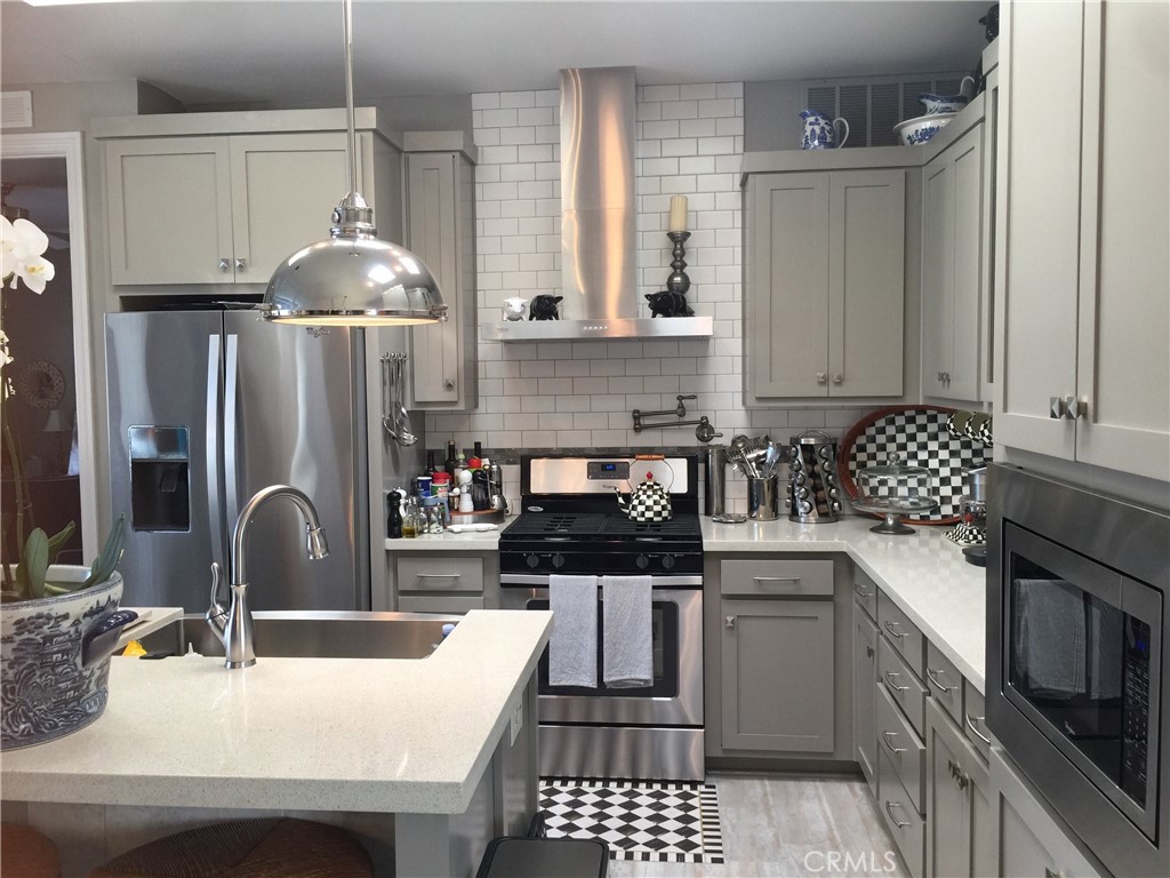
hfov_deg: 61.7
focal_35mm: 29
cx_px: 585
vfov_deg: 48.2
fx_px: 980
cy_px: 439
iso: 40
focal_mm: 4.15
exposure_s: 1/40
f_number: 2.2
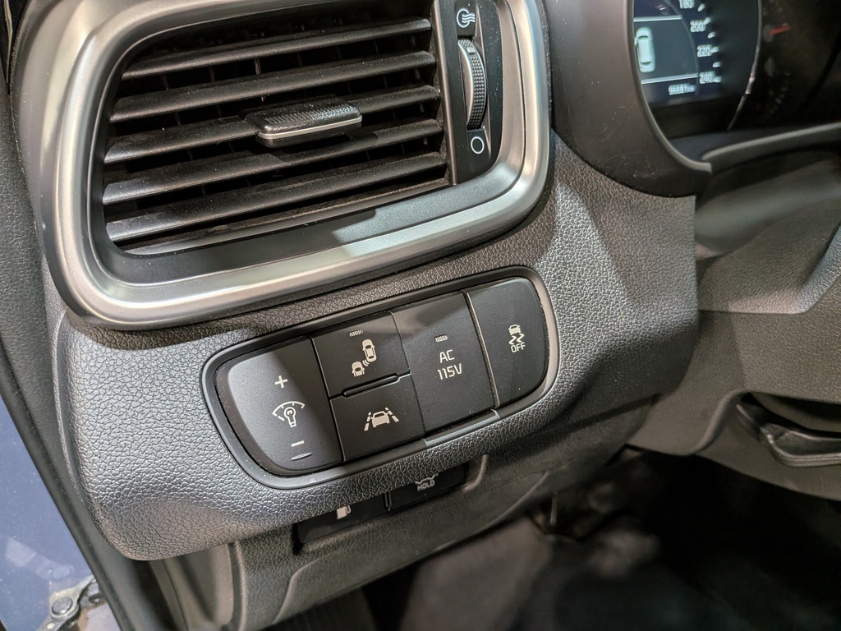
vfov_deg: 56.8
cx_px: 420
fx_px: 583
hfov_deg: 71.6
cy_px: 316
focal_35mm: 24
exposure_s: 1/53
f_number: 1.7
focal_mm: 4.53
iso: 30
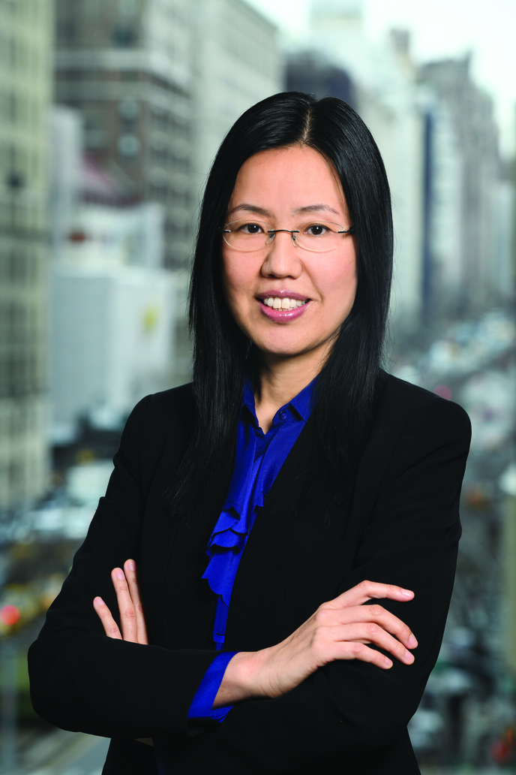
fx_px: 2902
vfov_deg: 15.2
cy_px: 388
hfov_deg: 10.2
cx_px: 258
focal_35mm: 135
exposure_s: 1/125
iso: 500
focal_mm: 135
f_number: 8
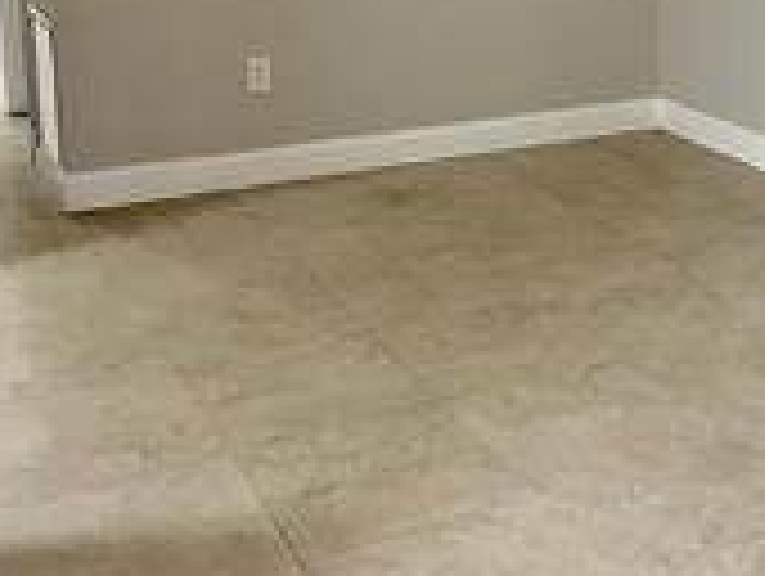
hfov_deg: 30.7
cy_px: 32
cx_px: 634
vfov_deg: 23.3
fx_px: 1350
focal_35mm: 61
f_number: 1.5
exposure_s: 1/60
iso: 160
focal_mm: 5.7
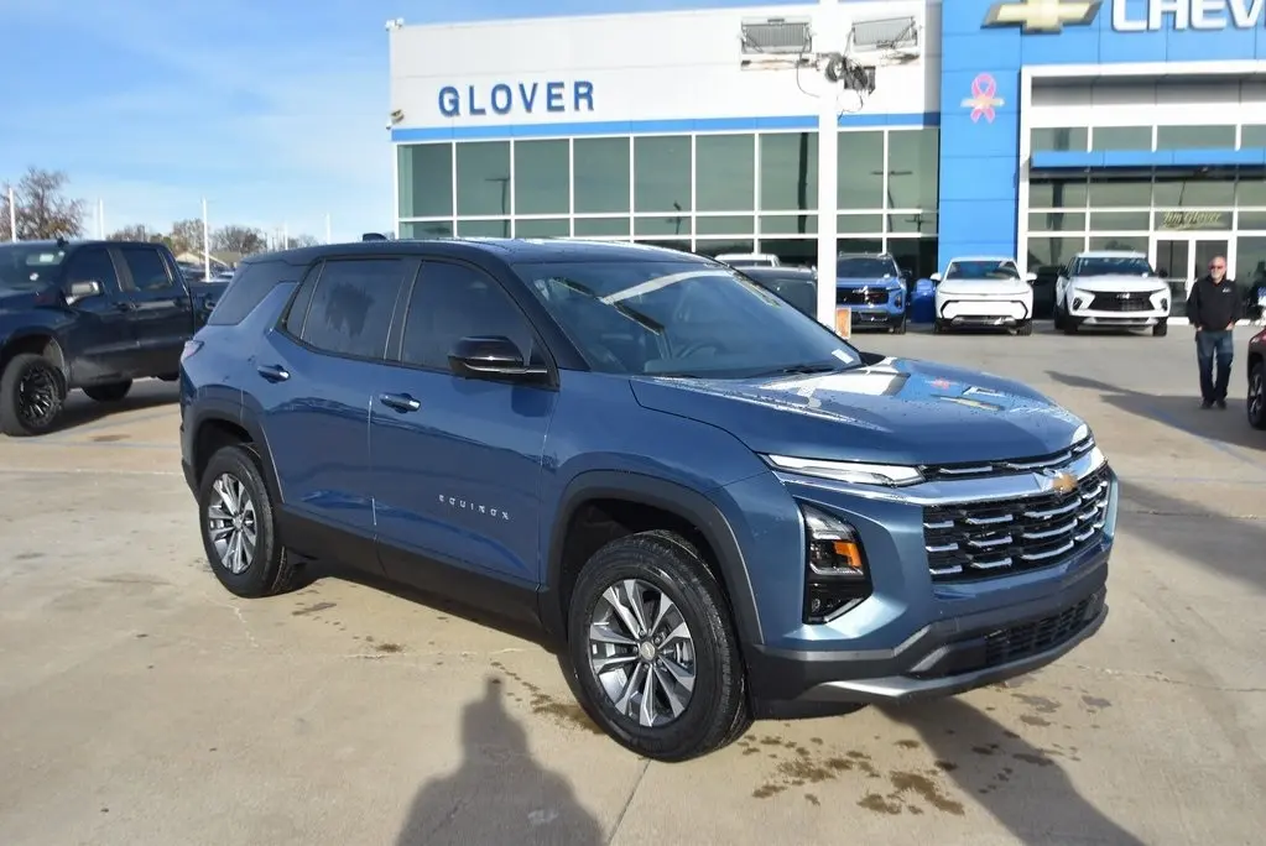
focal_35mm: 36
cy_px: 423
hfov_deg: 53.1
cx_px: 633
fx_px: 1267
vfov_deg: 36.9
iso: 100
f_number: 4.5
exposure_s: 1/500
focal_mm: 24
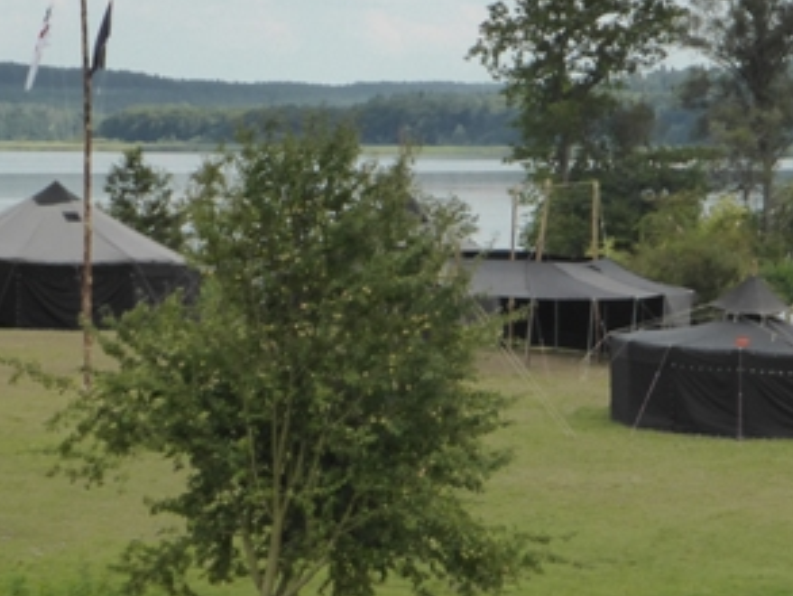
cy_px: 282
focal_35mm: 232
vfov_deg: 6.4
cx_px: 514
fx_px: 5317
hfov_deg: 8.5
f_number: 5.1
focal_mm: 14.2
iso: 200
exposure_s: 1/400
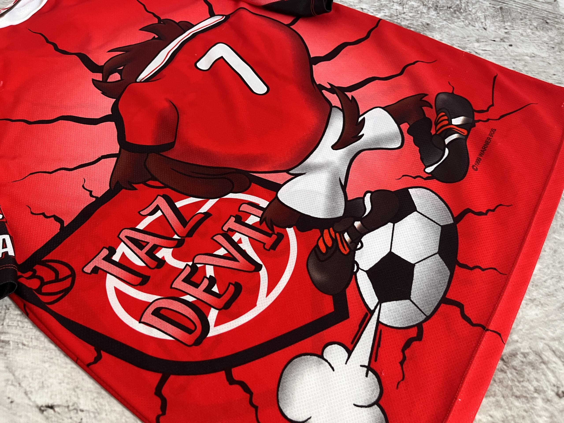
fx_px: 424
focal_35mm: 26
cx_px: 282
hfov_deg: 67.3
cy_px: 212
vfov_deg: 53.1
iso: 200
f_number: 1.6
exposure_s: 1/60
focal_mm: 5.1
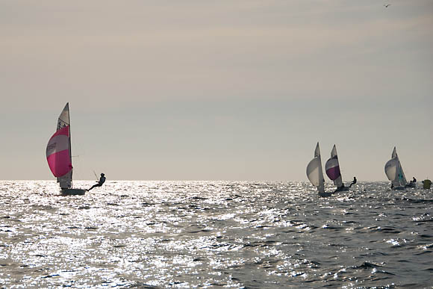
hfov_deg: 18.2
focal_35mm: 112
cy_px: 144
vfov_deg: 12.2
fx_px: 1353
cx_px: 216
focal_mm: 75
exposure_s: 1/2000
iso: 100
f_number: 5.3
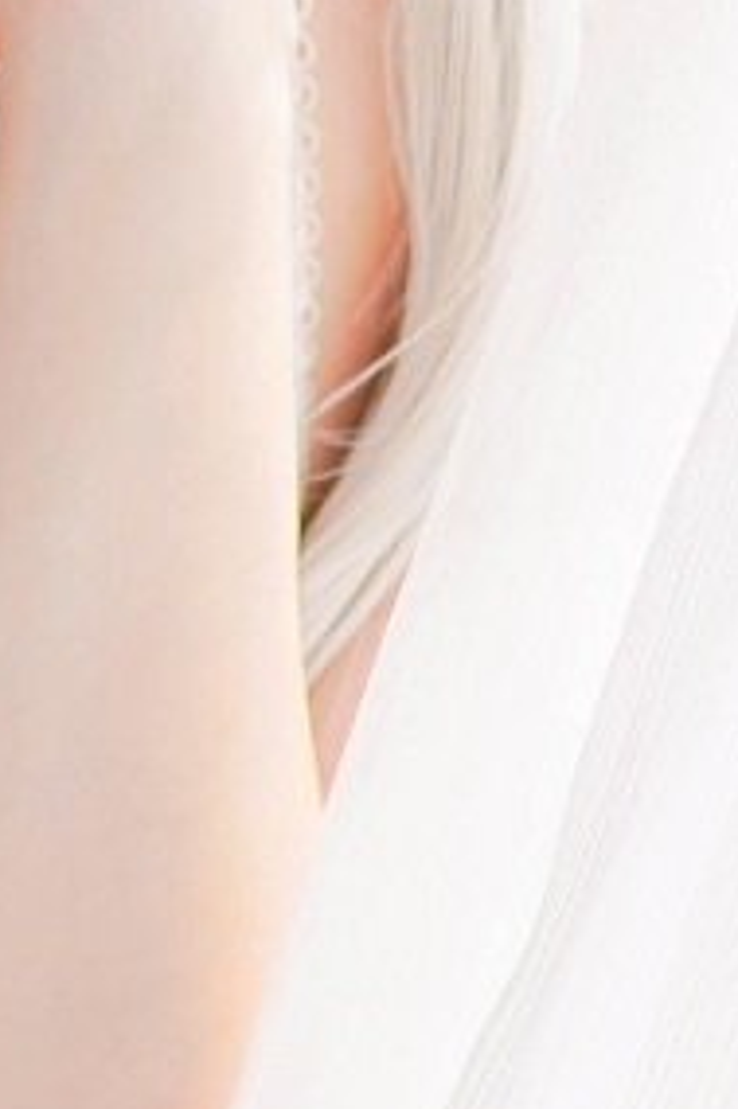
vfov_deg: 9.1
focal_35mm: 222
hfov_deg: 6.2
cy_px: -504
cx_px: -20
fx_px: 6834
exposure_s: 1/1600
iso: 250
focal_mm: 35
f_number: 2
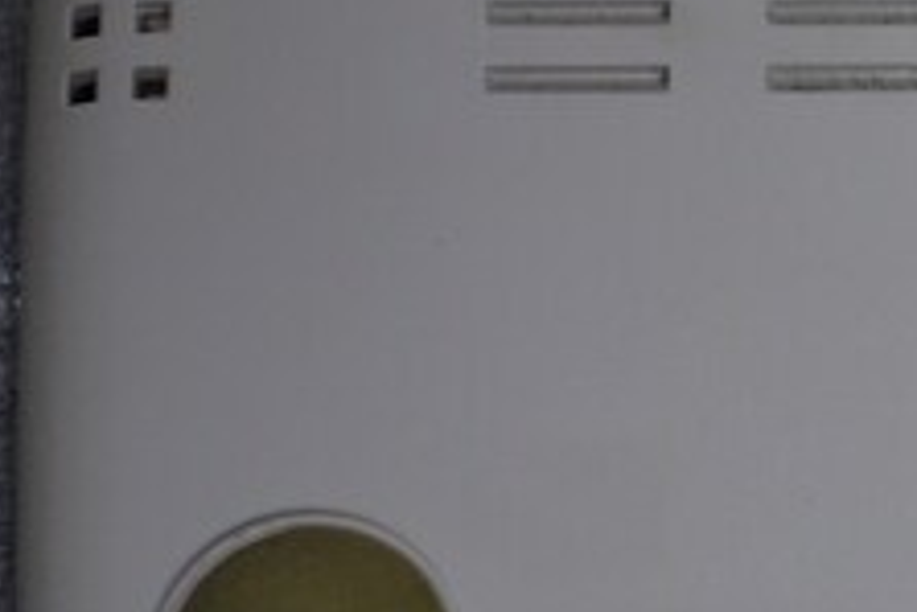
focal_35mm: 278
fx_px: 7086
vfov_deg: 4.9
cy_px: 140
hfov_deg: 7.3
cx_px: 1324
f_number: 4
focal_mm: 25.63
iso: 800
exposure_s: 1/60
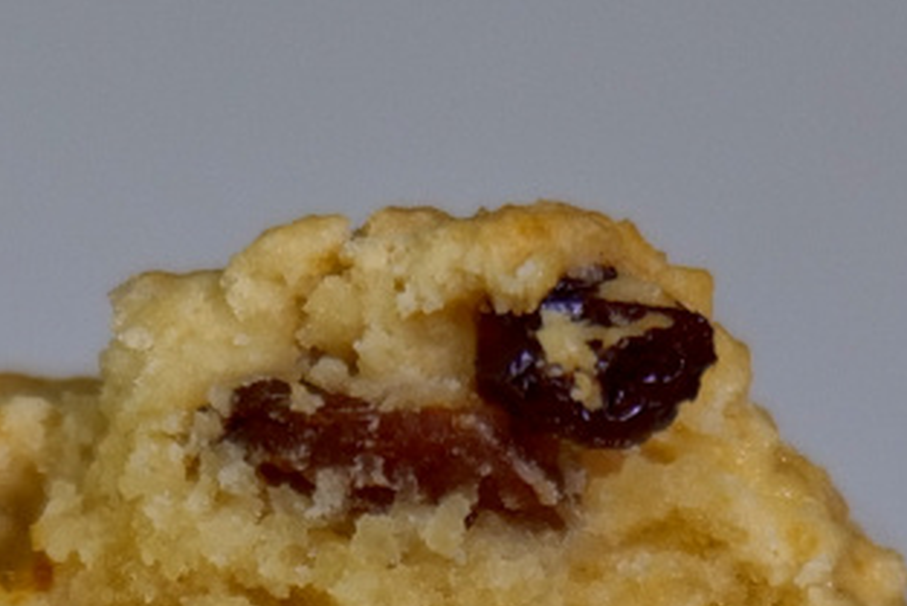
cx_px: 154
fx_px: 9275
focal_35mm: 368
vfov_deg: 3.7
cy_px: 1667
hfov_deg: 5.6
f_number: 5.6
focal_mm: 60
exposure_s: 1/80
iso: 640
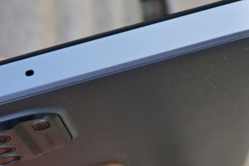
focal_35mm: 101
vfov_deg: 13.6
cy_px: 95
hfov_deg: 20.2
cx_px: 89
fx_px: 698
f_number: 8
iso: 100
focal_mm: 26.5
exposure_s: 1/250
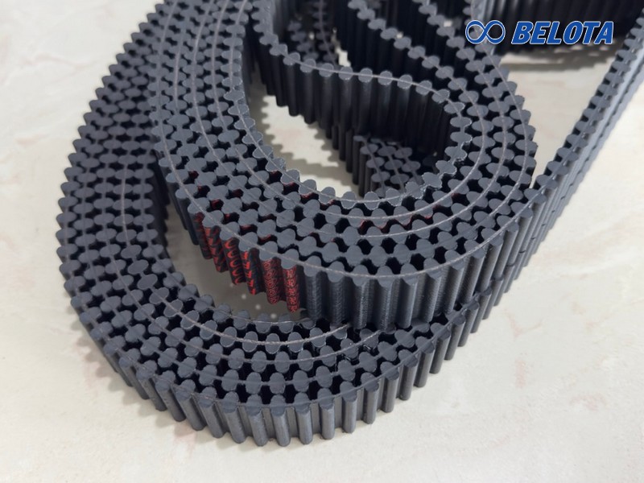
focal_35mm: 35
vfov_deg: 40.7
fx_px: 651
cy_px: 242
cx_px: 322
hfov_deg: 52.6
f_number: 1.78
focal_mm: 6.76
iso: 320
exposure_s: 1/33
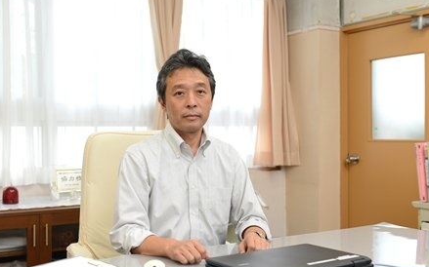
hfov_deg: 42.7
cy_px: 140
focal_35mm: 47
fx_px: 549
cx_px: 214
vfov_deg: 27.4
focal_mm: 45
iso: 500
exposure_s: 1/125
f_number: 4.5
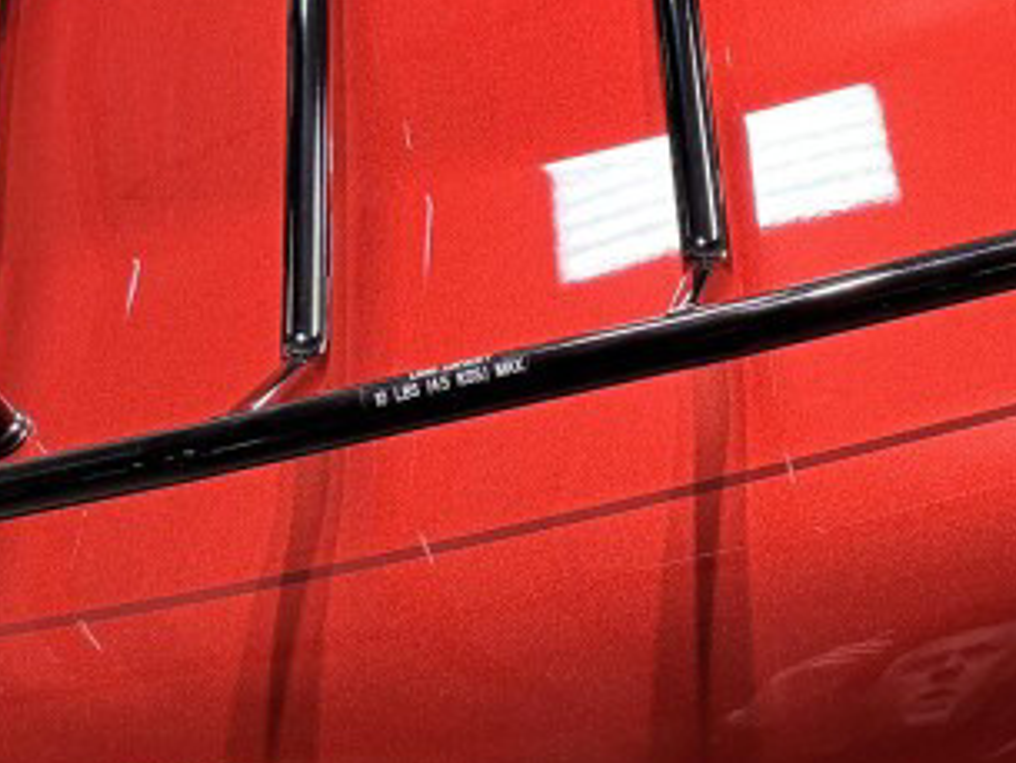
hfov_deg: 21.4
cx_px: 725
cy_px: 436
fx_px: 2672
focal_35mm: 91
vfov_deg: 16.2
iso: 64
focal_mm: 5.96
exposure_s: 1/120
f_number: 1.6
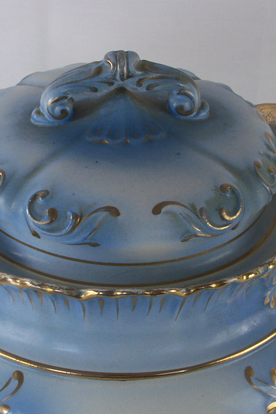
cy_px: 249
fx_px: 908
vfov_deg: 25.6
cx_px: 129
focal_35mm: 79
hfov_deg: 17.3
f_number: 4.5
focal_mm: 10.41
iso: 100
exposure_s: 1/80
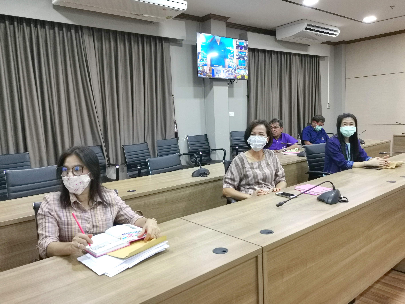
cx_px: 202
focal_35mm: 29
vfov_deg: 48.2
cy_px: 152
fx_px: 339
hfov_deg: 61.7
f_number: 1.8
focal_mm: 5.58
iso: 400
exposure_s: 1/50
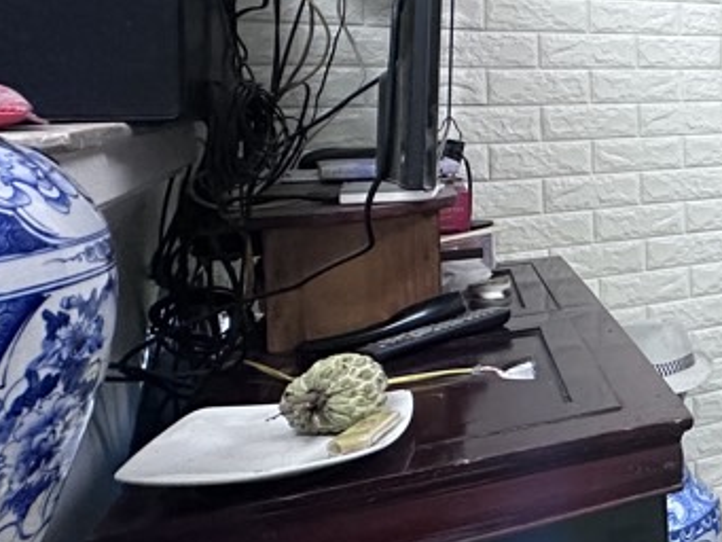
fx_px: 876
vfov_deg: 33.5
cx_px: 991
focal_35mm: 42
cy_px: 116
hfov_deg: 31.5
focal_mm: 2.22
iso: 500
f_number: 2.2
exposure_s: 1/50
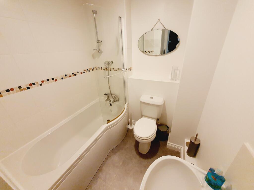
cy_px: 95
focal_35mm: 13
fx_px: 95
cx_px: 127
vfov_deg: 89.9
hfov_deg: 106.2
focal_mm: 1.8
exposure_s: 1/25
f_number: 2.2
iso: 640
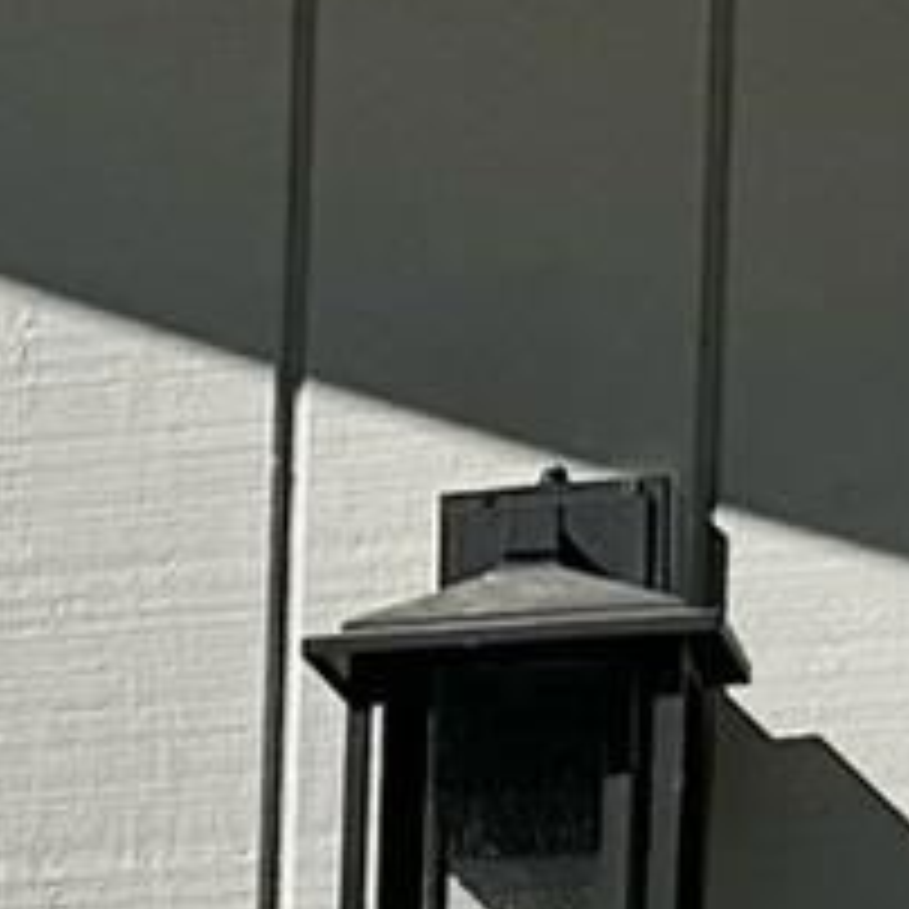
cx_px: -2344
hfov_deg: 6.8
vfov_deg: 7.7
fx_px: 6387
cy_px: 2038
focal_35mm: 215
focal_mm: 6.86
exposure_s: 1/8929
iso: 80
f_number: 1.78
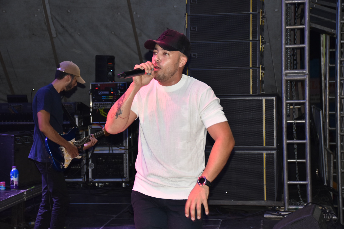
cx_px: 172
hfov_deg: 24.2
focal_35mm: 84
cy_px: 114
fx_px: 803
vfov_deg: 16.3
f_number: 4.8
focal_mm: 56
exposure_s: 1/100
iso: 800
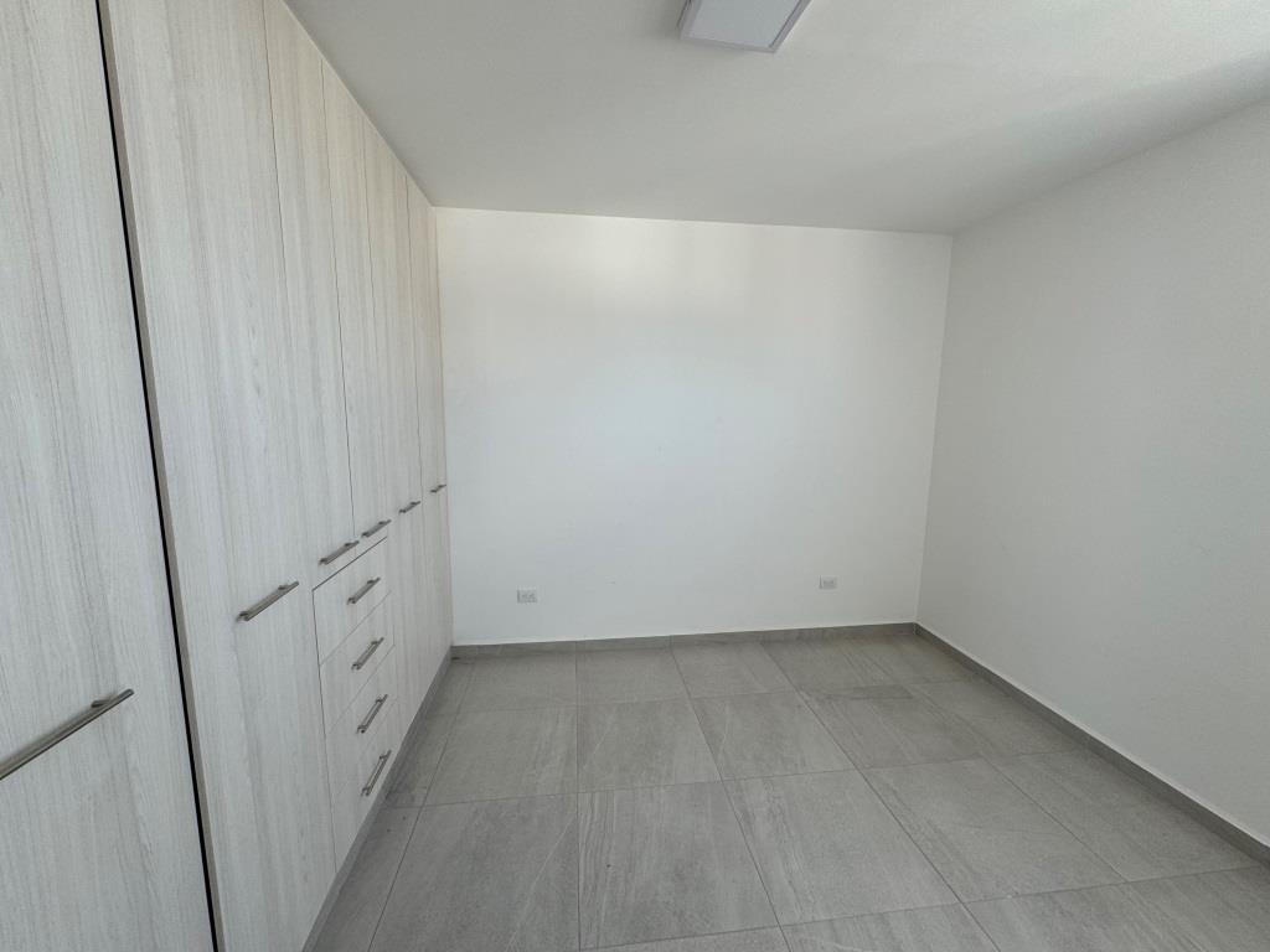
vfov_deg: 85.7
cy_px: 476
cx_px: 635
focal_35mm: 14
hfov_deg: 102.1
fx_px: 514
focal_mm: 2.22
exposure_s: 1/99
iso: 50
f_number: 2.2
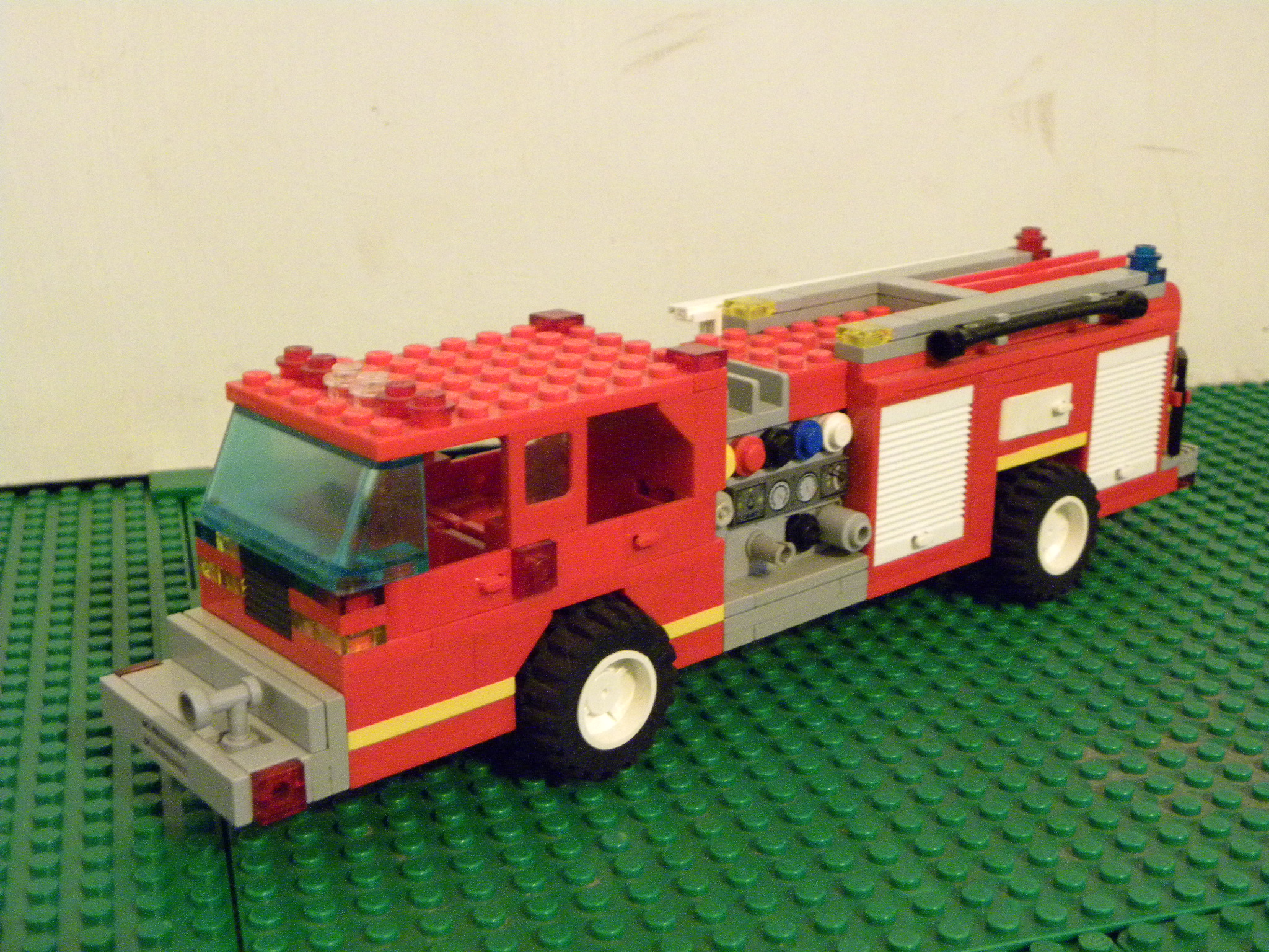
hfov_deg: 41.2
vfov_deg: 31.5
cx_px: 634
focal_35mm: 46
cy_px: 476
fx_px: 1686
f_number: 3.2
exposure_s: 1/9.5
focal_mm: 8.2
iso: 586
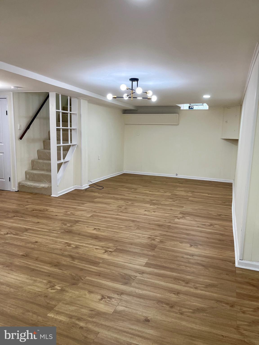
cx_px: 130
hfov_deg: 53.1
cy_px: 172
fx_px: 259
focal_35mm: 26
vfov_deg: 67.3
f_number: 1.6
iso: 125
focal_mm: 5.1
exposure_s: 1/120
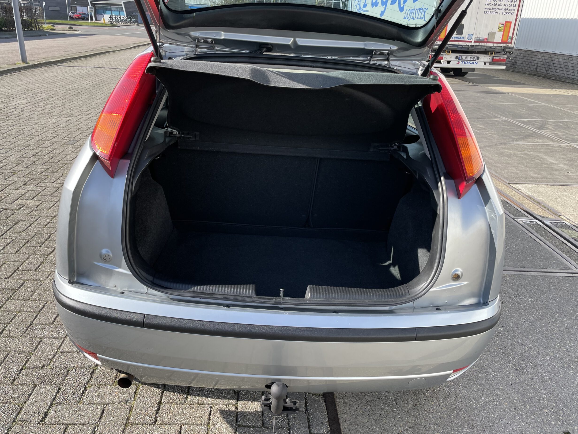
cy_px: 222
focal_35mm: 27
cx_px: 282
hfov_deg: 65.3
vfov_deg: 51.4
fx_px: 451
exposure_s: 1/1103
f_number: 1.6
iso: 32
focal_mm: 4.2
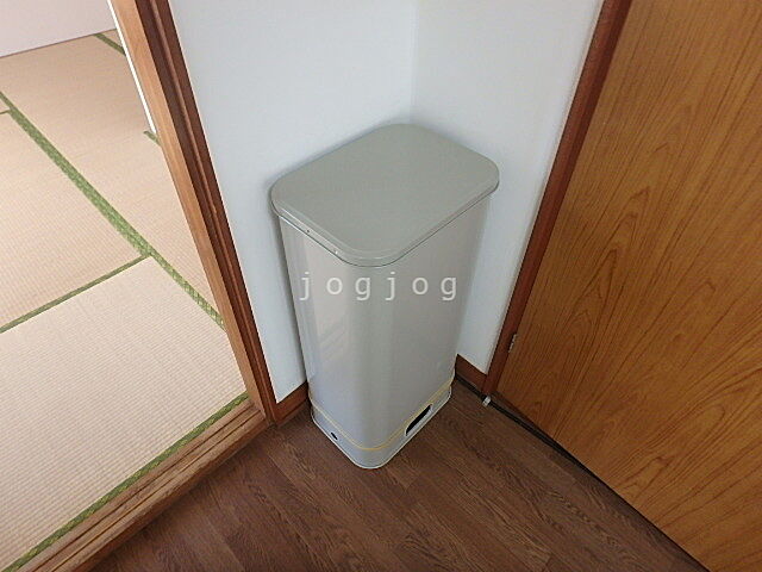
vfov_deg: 63.4
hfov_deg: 79.0
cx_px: 381
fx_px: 462
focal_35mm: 21
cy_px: 286
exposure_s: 1/30
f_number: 3.5
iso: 320
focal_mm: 3.7
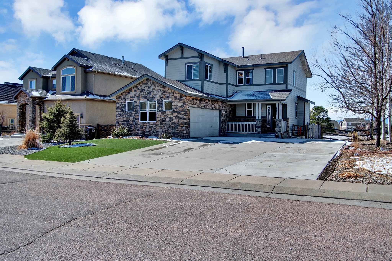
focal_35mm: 30
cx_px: 196
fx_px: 327
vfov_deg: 43.6
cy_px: 130
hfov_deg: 61.9
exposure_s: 1/2500
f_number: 8
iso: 640
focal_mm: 20
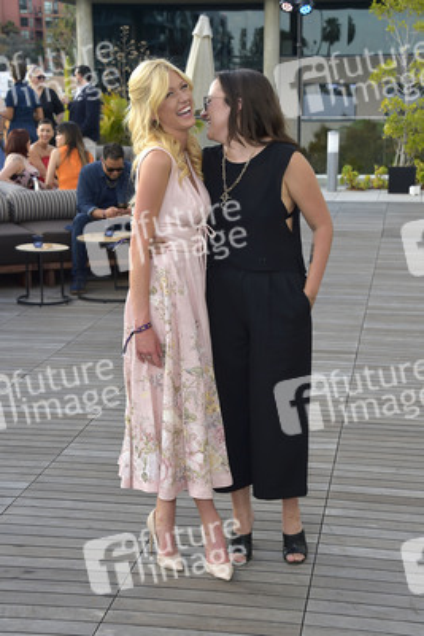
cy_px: 318
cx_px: 212
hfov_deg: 24.6
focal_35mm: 55
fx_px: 971
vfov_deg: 36.2
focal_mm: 55
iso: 250
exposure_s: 1/250
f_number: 7.1
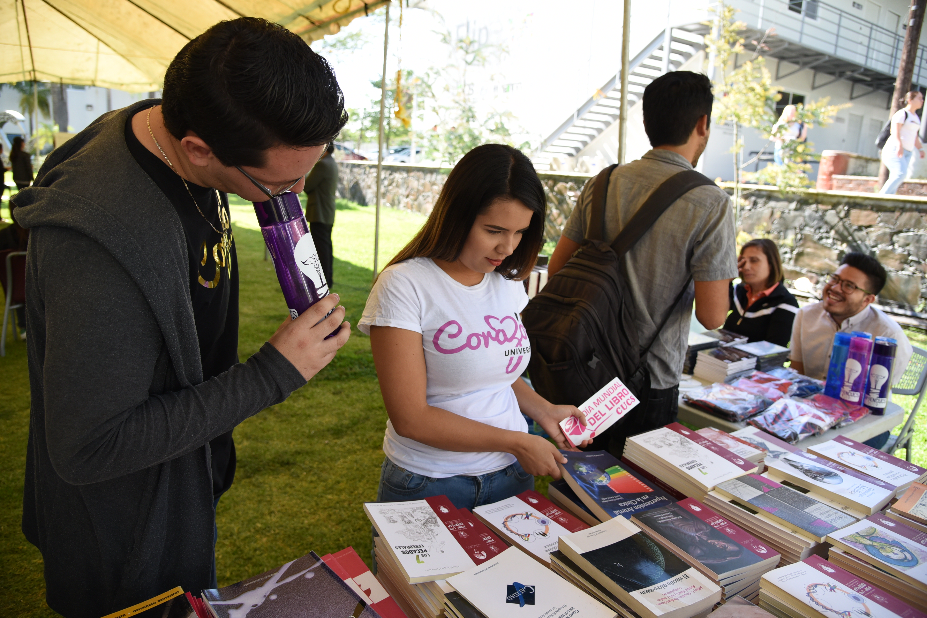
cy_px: 309
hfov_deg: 73.7
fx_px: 618
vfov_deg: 53.1
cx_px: 464
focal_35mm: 24
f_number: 4.5
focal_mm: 24
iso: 800
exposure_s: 1/640
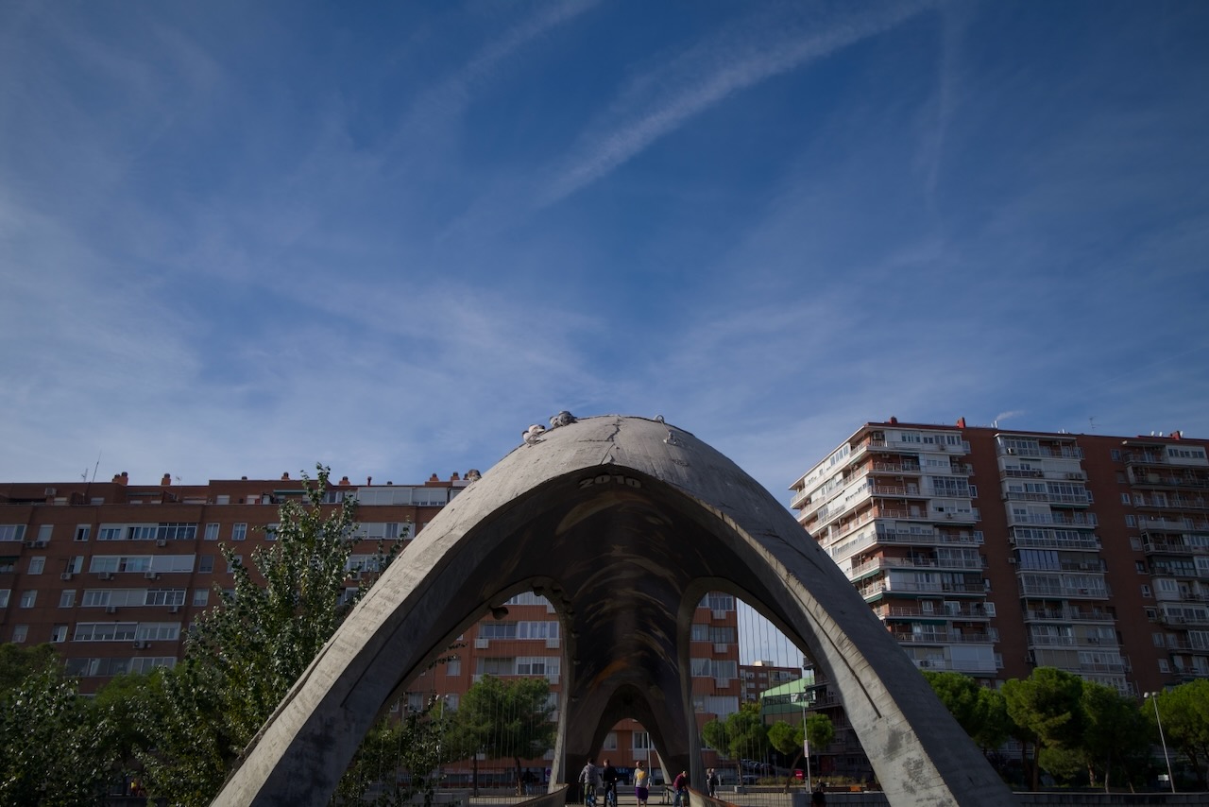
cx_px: 604
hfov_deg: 65.5
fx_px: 940
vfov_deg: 46.4
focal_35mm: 28
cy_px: 404
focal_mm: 28
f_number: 16
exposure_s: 1/125
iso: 100
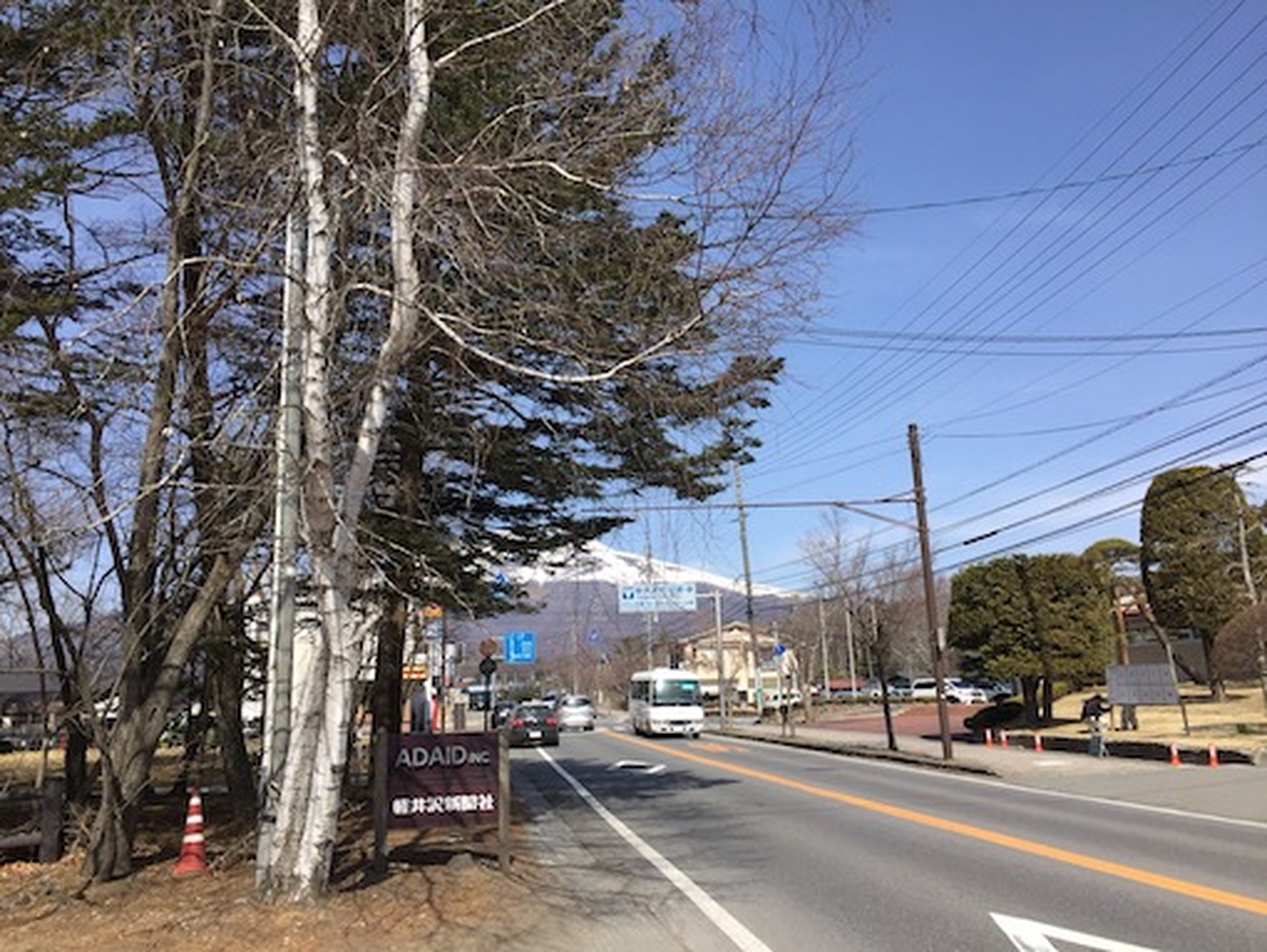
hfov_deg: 61.6
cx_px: 634
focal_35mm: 29
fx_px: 1062
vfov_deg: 48.3
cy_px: 476
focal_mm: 4.15
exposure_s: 1/1721
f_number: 2.2
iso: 32
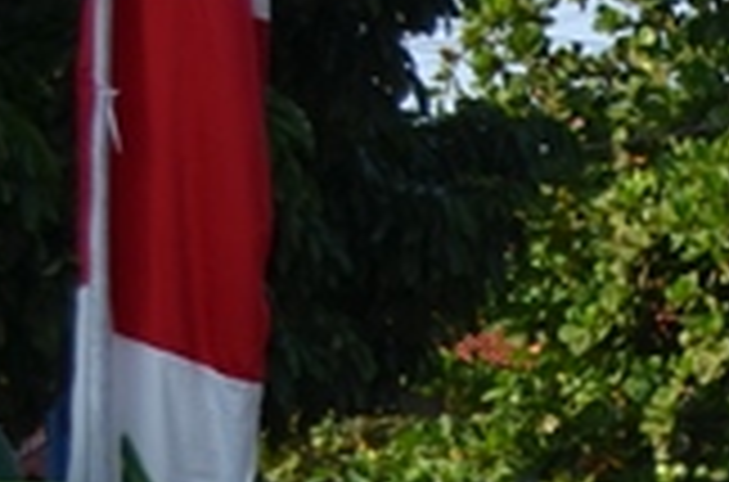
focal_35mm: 246
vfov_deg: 5.4
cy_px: 1113
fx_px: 4967
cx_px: 2088
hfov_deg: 7.5
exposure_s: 1/250
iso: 100
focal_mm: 26
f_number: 6.3
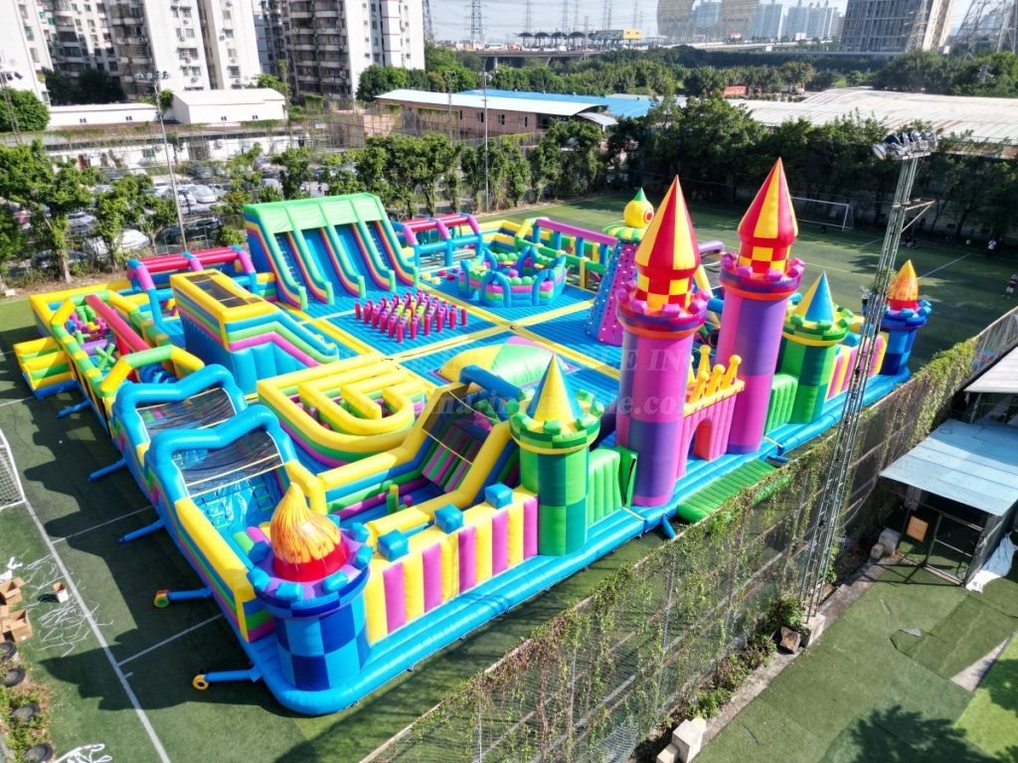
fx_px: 706
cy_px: 382
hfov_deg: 71.6
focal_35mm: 24
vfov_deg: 56.8
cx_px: 509
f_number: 1.7
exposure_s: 1/2500
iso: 140
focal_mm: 6.72
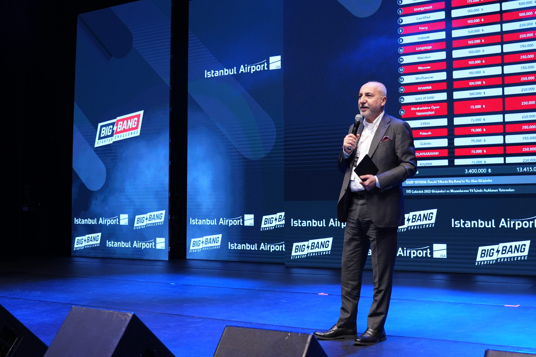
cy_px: 178
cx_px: 268
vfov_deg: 29.9
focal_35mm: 45
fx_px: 670
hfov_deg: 43.6
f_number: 5
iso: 1250
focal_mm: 30.4
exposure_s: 1/200
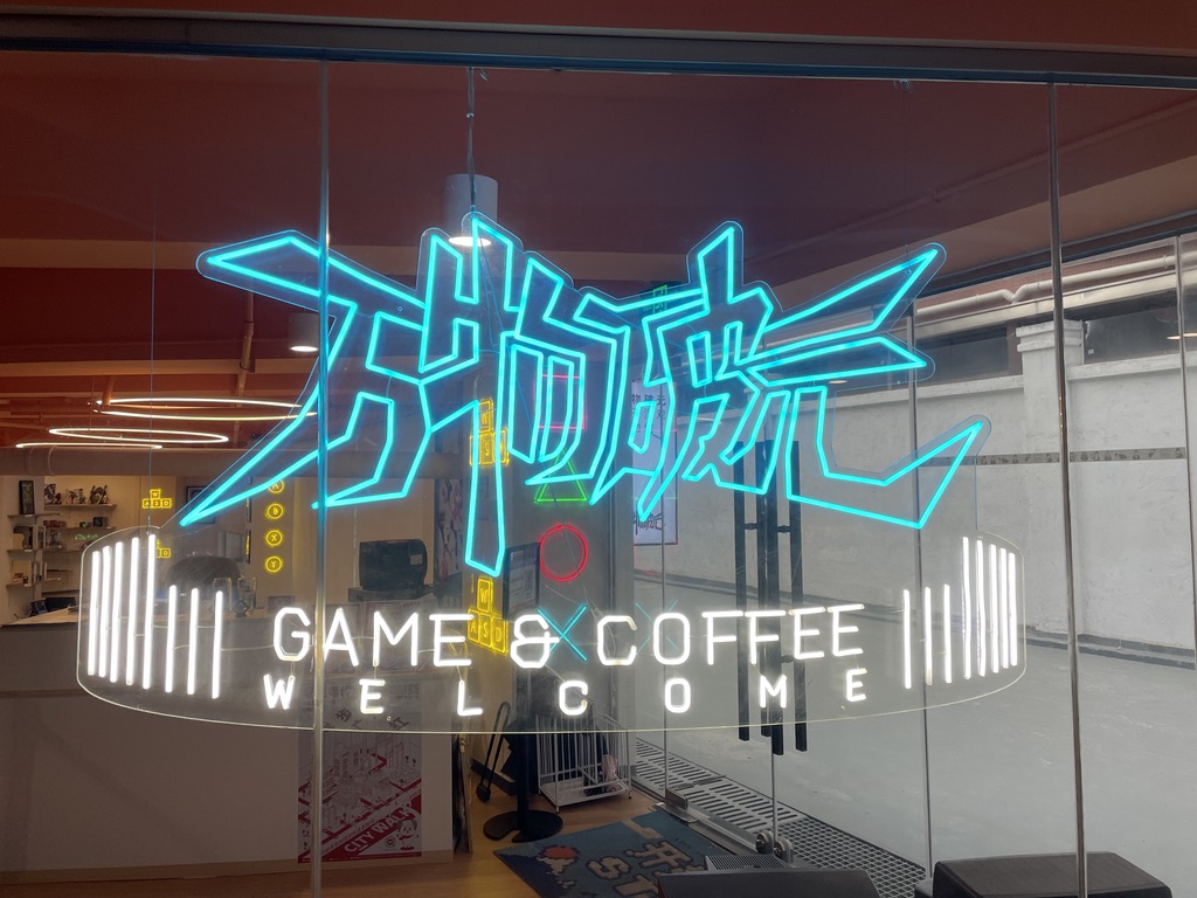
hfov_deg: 67.3
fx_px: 899
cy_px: 449
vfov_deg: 53.1
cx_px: 598
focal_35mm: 26
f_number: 1.6
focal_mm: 4.2
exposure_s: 1/132
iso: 32
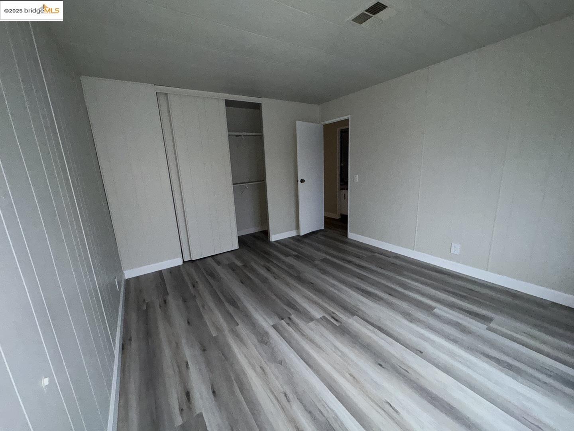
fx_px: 232
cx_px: 287
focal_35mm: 14
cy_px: 216
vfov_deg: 85.7
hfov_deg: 102.1
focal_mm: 2.22
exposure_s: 1/48
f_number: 2.2
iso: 500
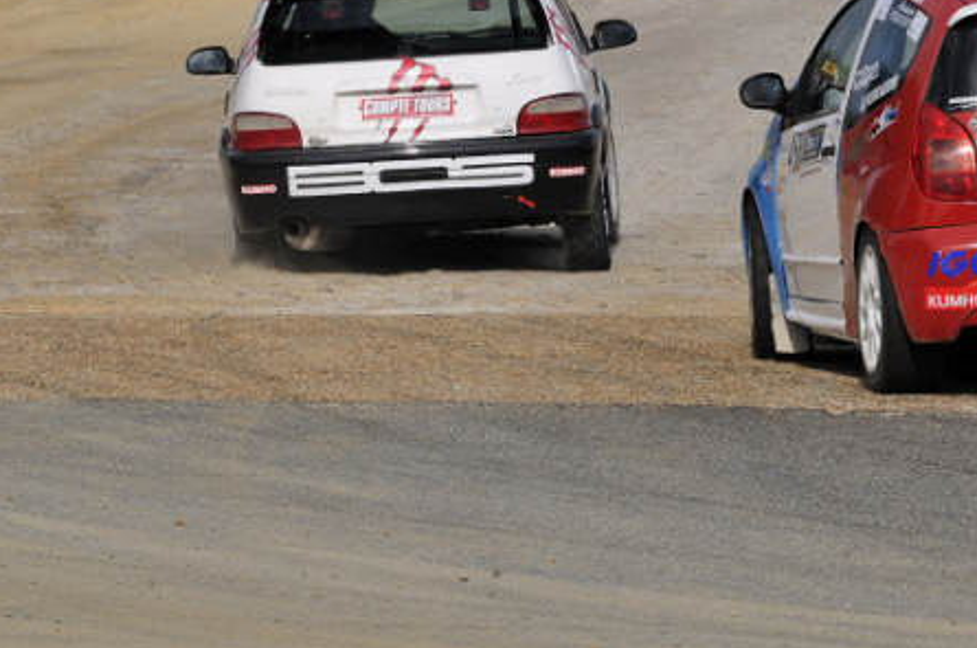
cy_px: 11
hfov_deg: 3.6
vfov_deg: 2.4
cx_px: 880
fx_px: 15523
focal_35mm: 573
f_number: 8
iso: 200
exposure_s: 1/1000
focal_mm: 170
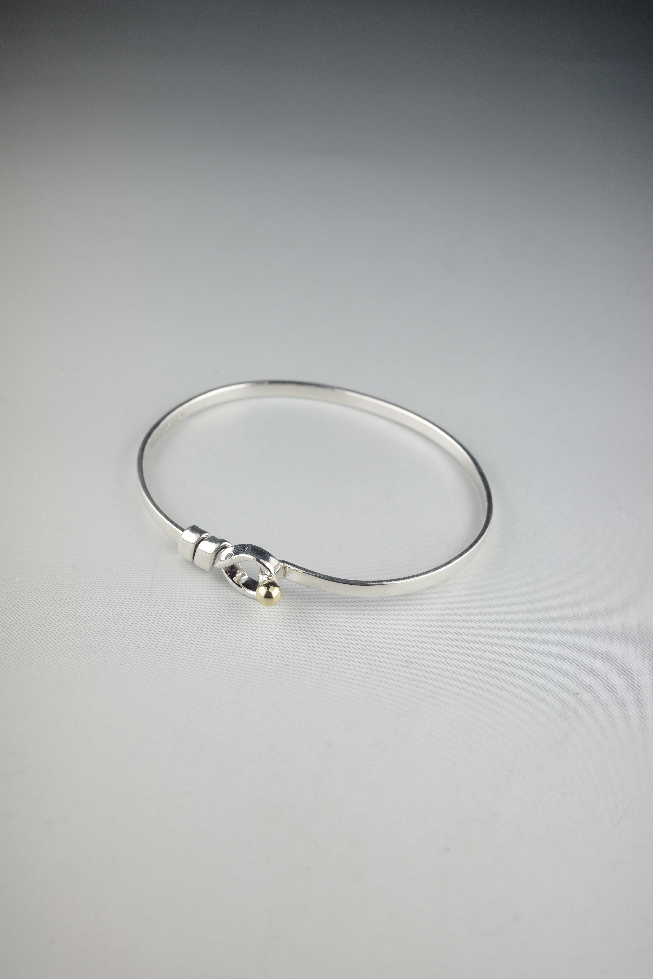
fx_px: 1088
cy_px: 490
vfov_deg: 48.5
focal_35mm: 40
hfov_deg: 33.4
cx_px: 326
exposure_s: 1/50
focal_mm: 26
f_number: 7.1
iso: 200
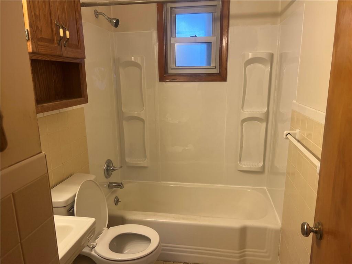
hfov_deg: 67.3
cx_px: 176
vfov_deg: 53.1
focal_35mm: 26
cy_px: 132
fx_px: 264
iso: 100
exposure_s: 1/120
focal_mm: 5.7
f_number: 1.5
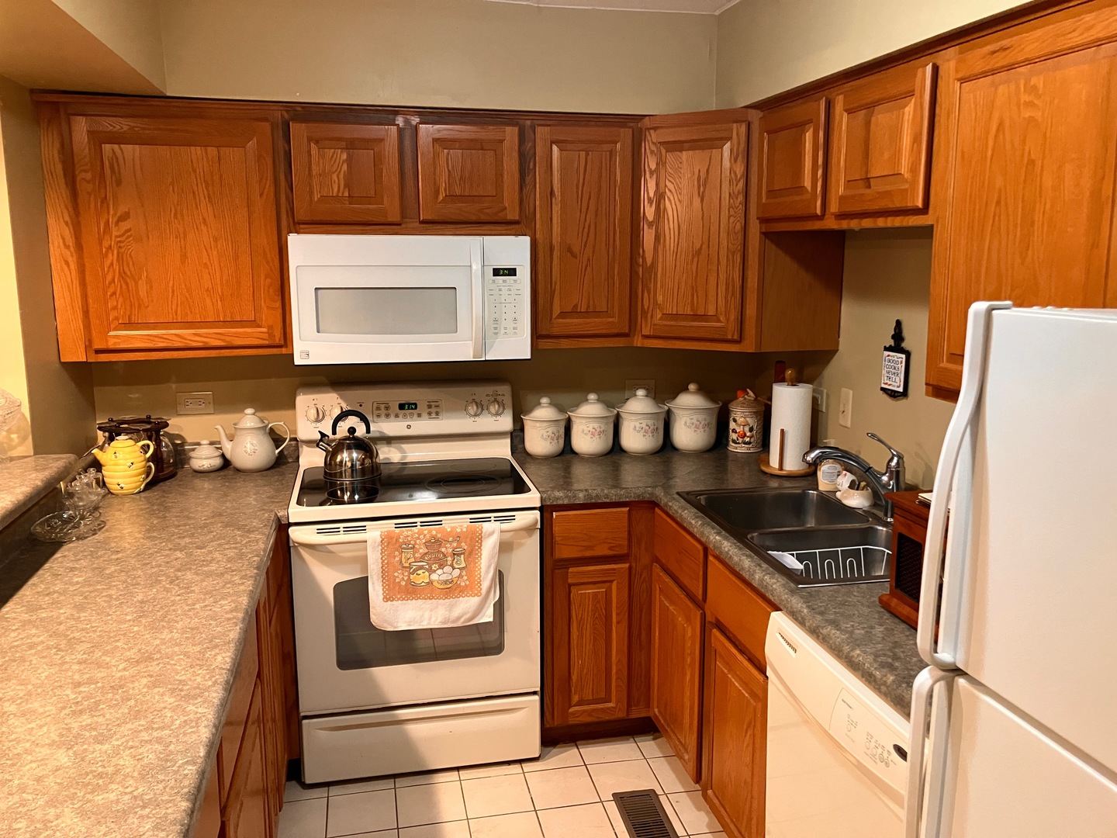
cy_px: 419
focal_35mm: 28
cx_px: 558
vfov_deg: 49.7
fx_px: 904
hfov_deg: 63.4
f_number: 1.8
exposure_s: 1/60
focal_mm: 3.99
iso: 320
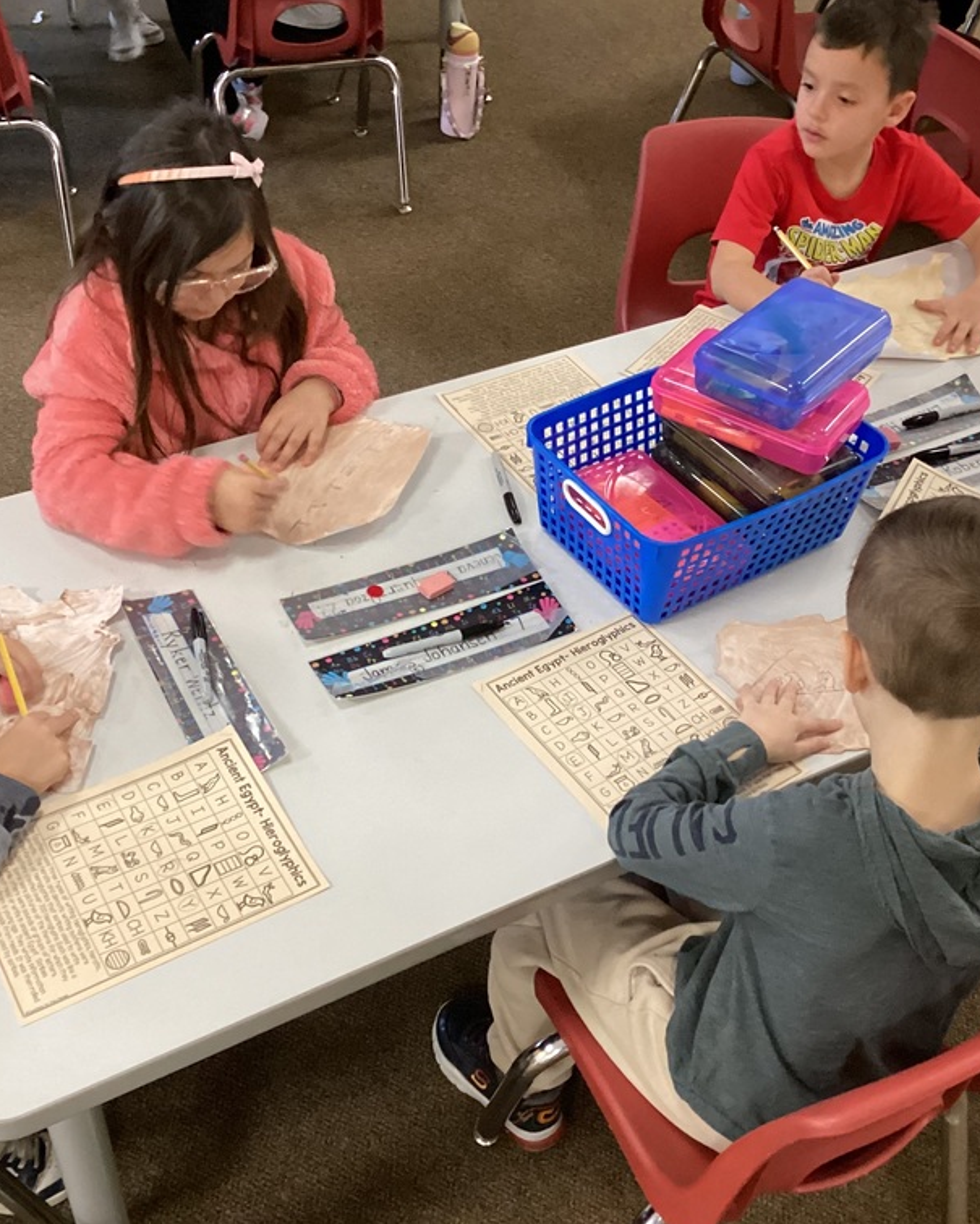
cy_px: 615
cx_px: 483
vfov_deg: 44.8
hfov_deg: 36.5
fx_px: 1486
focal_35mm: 41
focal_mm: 3.3
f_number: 2.4
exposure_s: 1/30
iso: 400
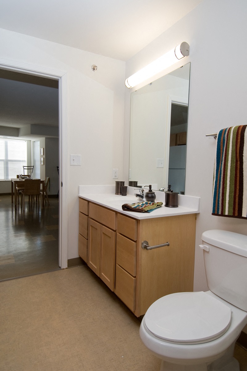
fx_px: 217
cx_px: 124
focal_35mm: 21
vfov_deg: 81.3
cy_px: 186
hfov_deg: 59.4
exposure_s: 1/50
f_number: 5
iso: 200
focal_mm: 14
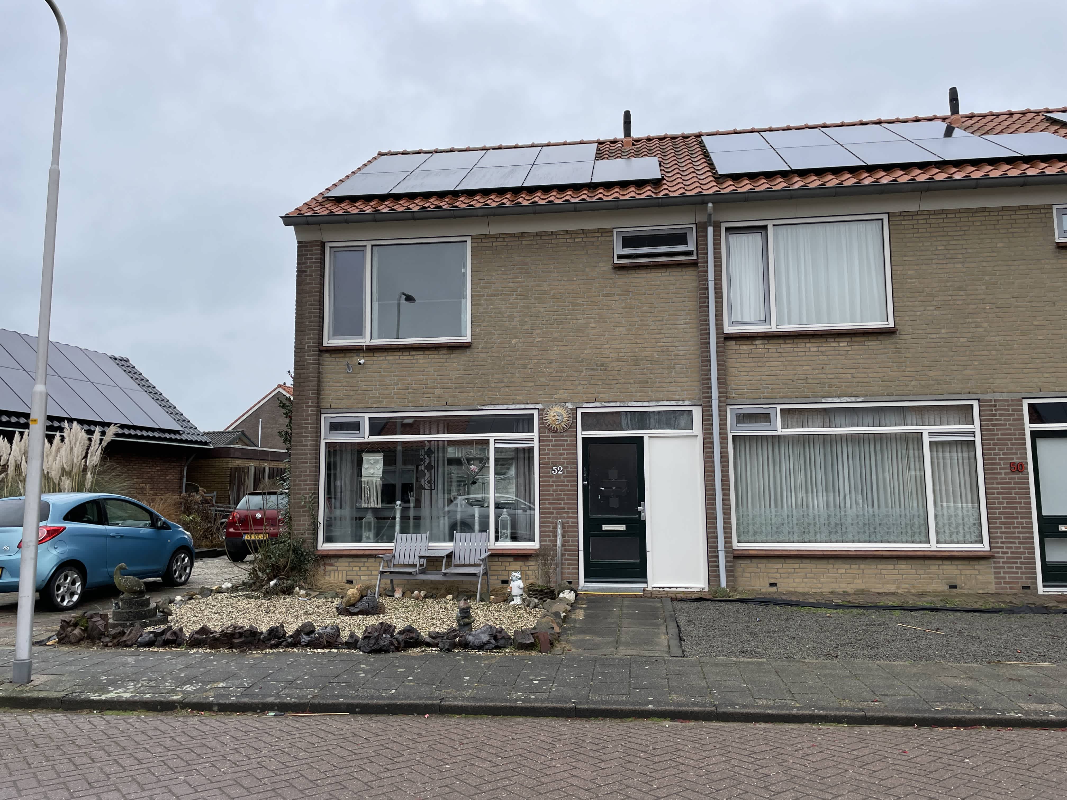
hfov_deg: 67.3
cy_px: 400
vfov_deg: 53.1
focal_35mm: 26
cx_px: 534
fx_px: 801
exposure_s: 1/520
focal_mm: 4.2
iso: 32
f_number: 1.6
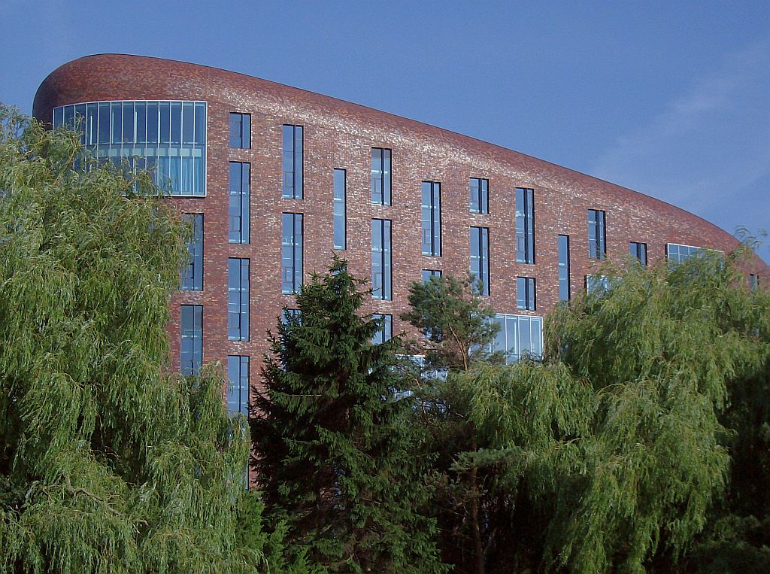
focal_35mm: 108
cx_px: 385
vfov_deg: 13.7
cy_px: 287
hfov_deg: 18.3
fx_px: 2397
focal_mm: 18
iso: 100
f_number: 7.8
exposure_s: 1/431
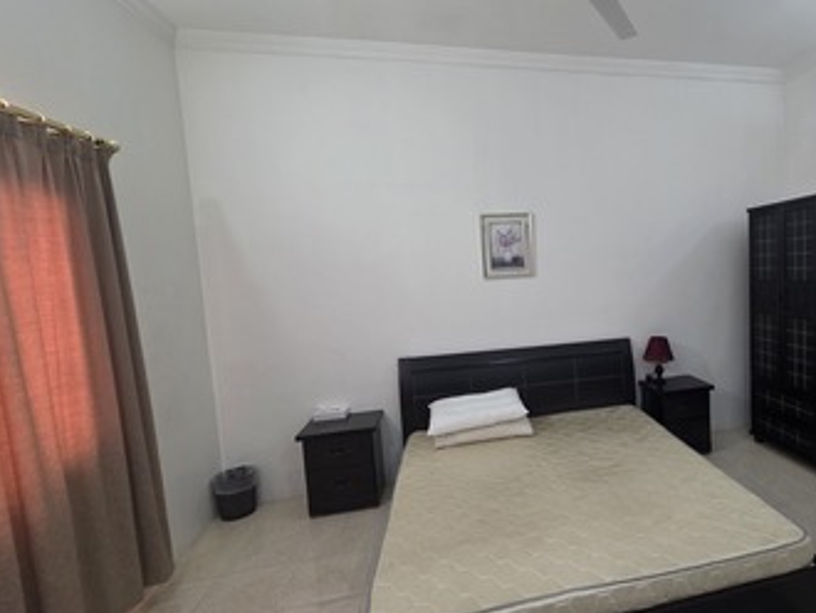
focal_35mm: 18
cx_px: 560
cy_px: 305
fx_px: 425
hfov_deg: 83.9
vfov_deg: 71.7
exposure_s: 1/50
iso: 400
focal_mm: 2.2
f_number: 1.9
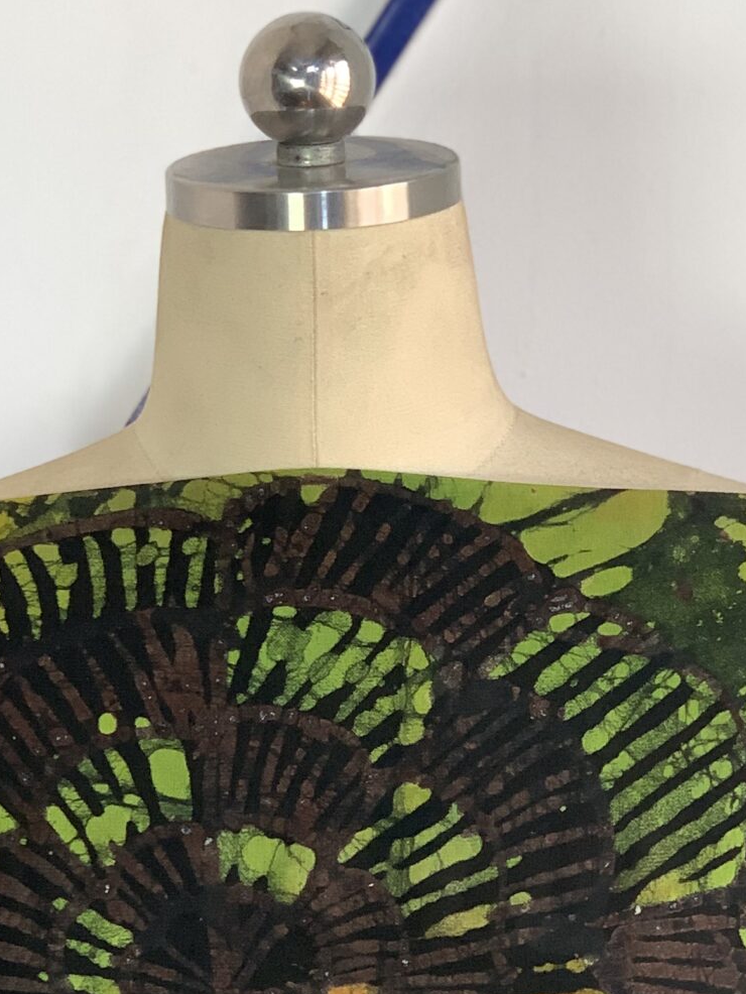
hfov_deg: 11.0
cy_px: 546
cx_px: 393
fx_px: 3877
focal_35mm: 135
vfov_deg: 14.6
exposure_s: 1/101
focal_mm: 6
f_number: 2.4
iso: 50
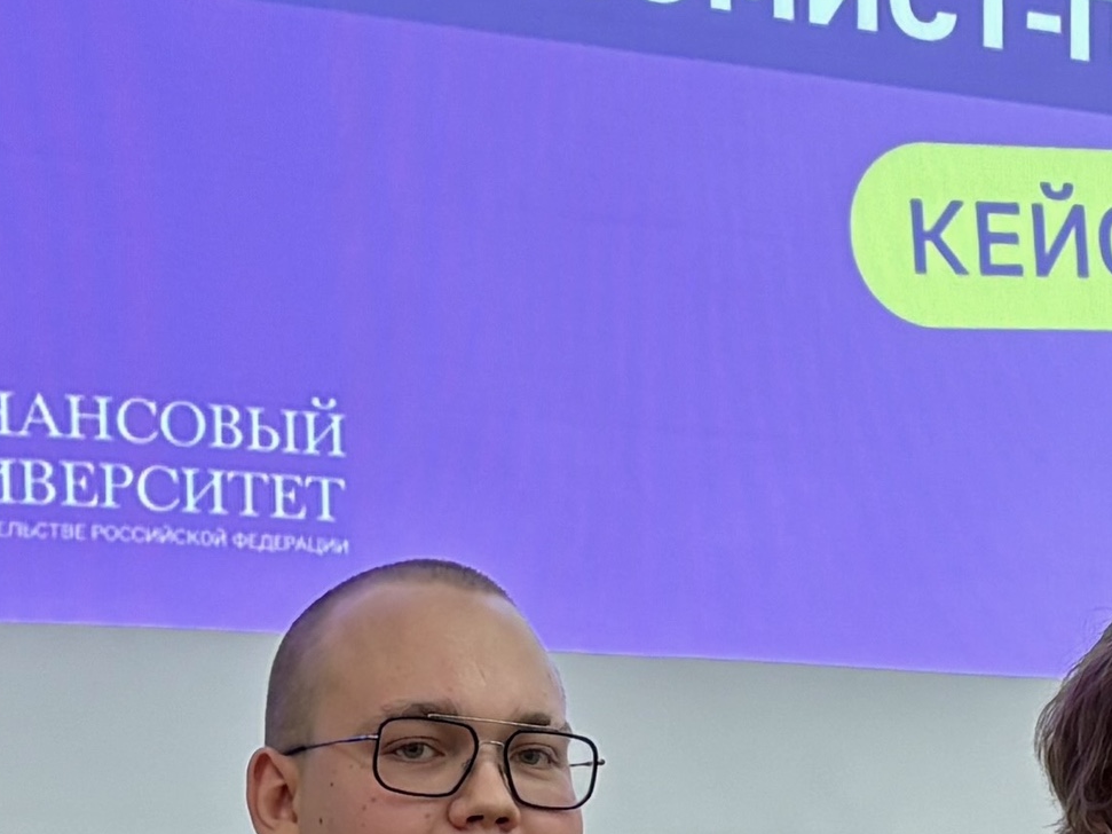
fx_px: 3469
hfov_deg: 18.2
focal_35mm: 108
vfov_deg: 13.5
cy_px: 836
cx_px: 668
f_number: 1.6
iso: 80
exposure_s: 1/50
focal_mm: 5.96
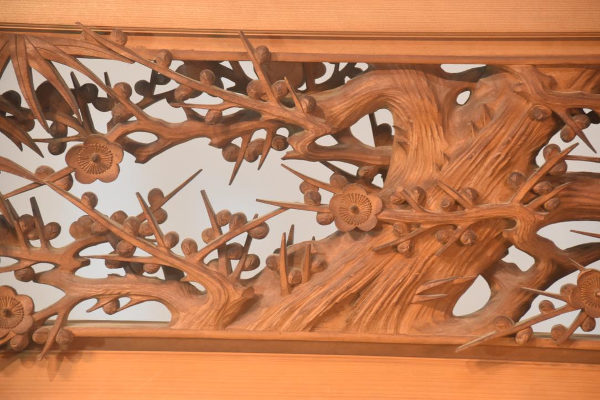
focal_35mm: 195
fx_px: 3250
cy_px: 200
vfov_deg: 7.0
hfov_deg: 10.5
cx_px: 300
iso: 2000
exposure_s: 1/60
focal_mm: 130
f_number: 6
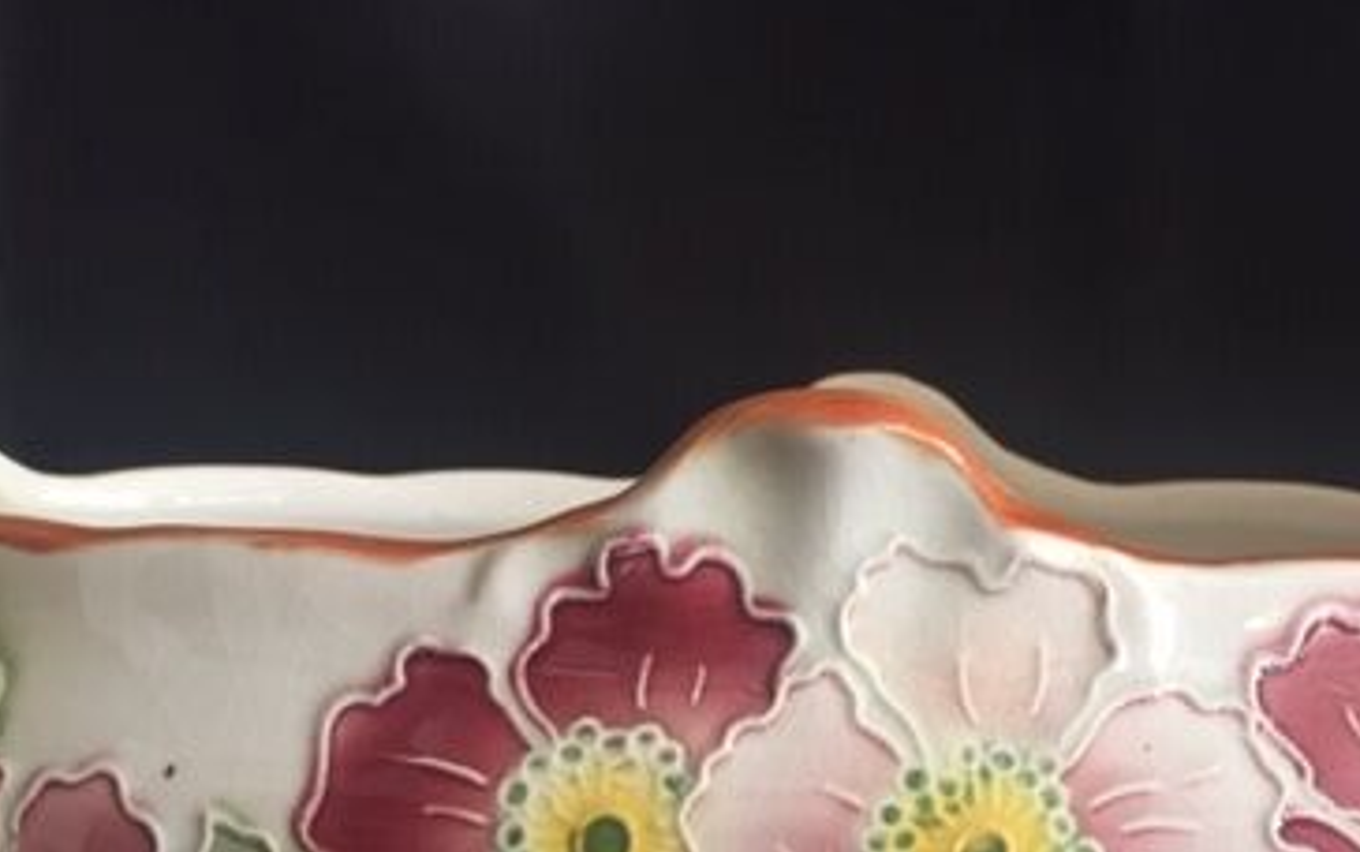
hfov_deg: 37.3
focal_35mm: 54
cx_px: 826
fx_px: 2003
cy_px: 796
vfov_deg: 23.3
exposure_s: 1/33
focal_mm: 4.15
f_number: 2.2
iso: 100
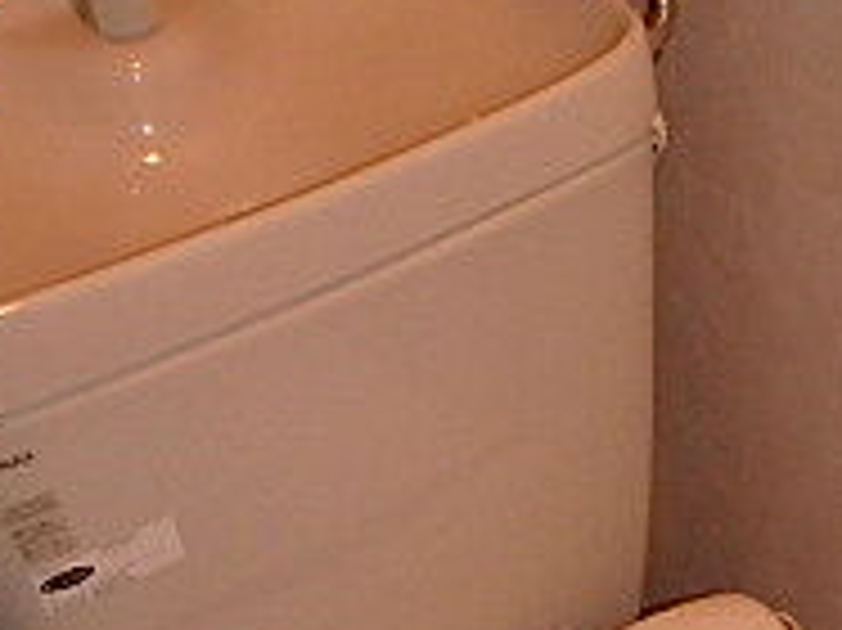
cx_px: 797
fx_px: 1750
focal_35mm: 72
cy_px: 806
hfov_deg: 26.0
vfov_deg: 19.0
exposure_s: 1/30
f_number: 3.5
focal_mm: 3.7
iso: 400
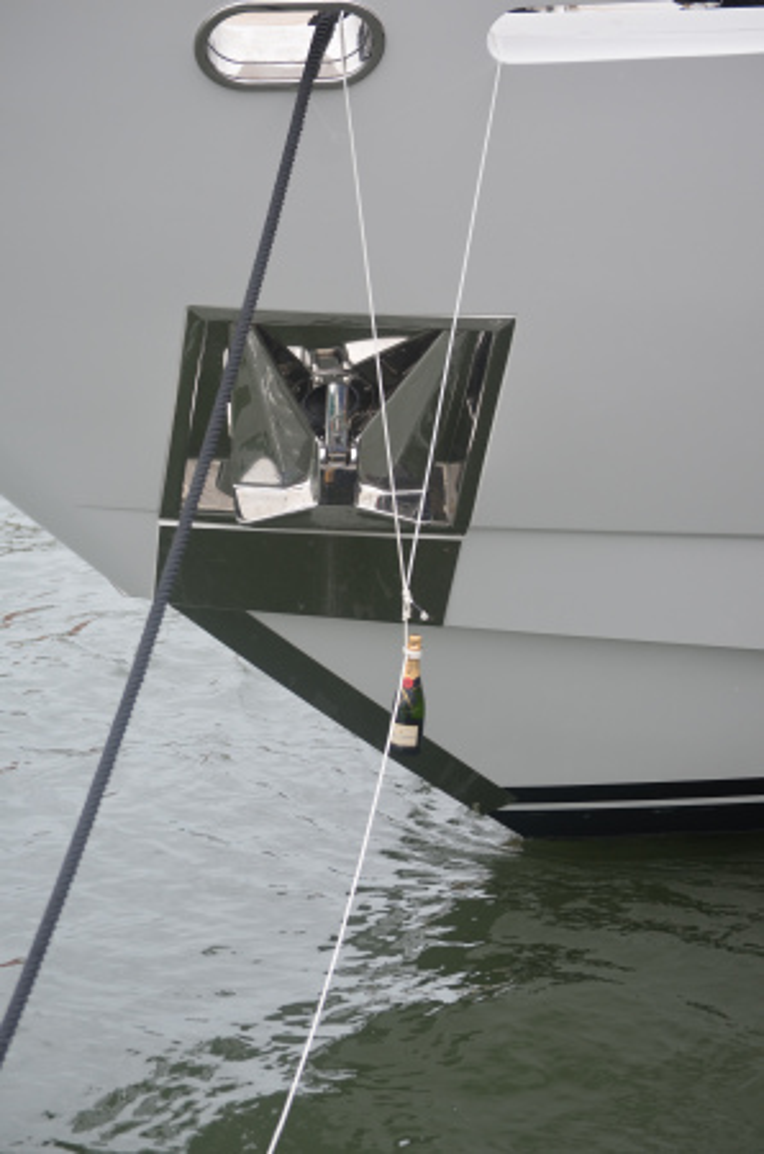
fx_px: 3598
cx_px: 382
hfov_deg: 12.1
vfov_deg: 18.2
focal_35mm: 112
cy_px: 577
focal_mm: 75
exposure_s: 1/500
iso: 250
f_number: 5.6
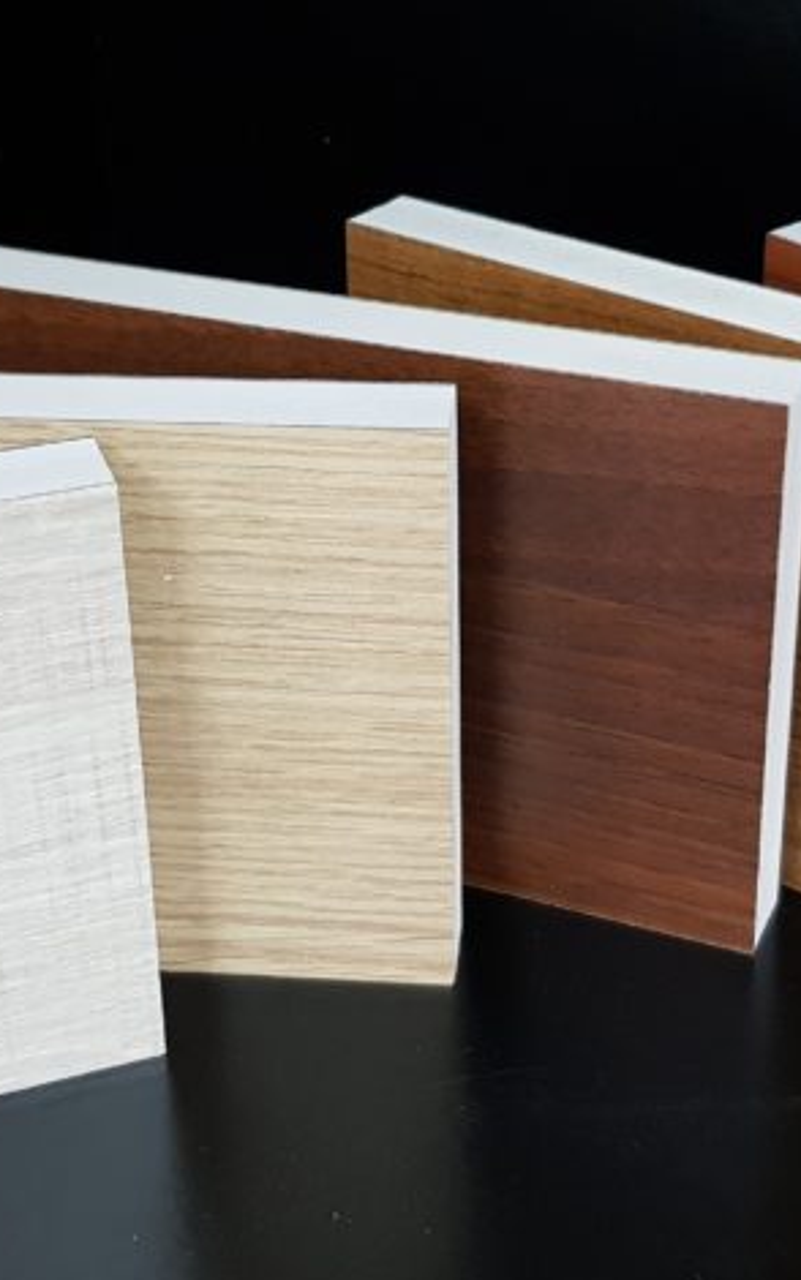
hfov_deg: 21.7
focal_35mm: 60
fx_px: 2094
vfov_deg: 33.9
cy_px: 515
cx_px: 395
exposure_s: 1/13
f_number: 1.7
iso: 200
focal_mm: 4.3
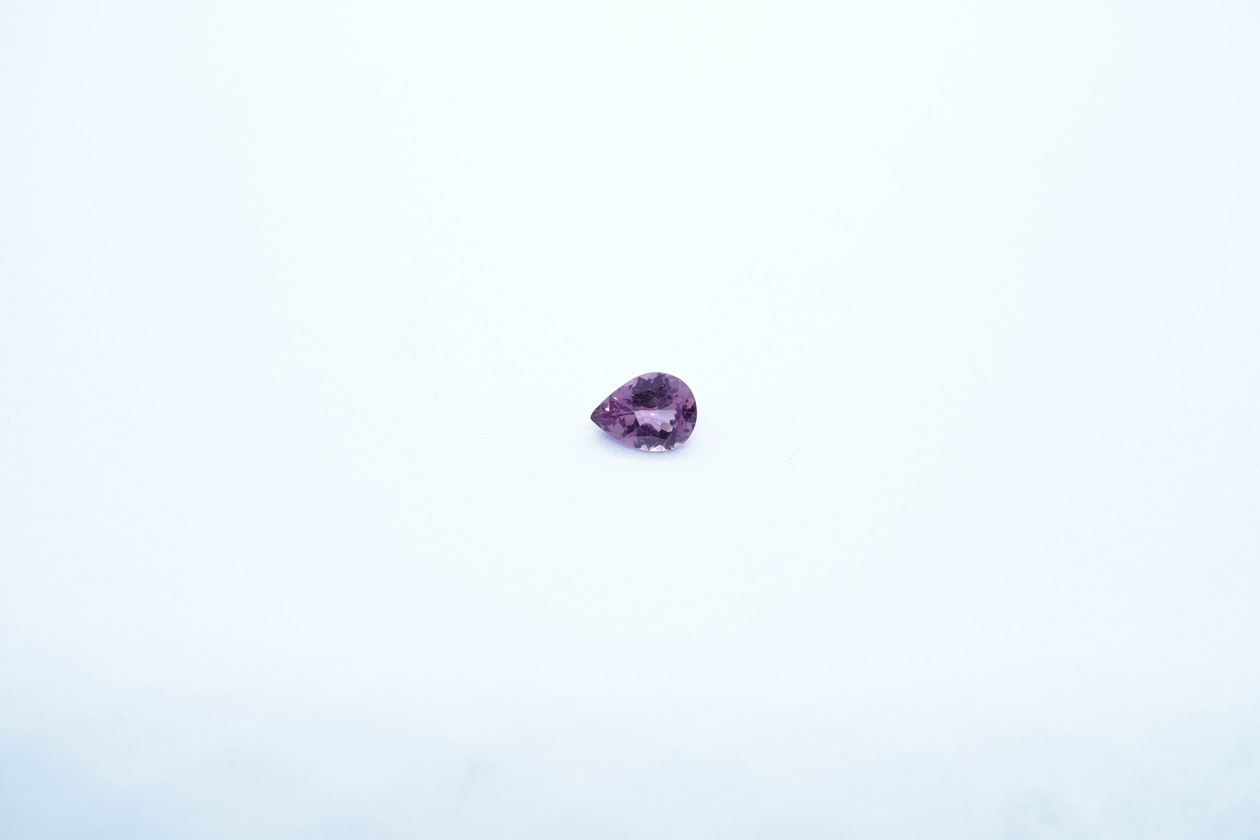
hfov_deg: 43.6
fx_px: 1575
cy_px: 420
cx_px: 630
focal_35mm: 45
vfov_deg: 29.9
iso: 640
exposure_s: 1/80
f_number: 6.3
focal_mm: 30
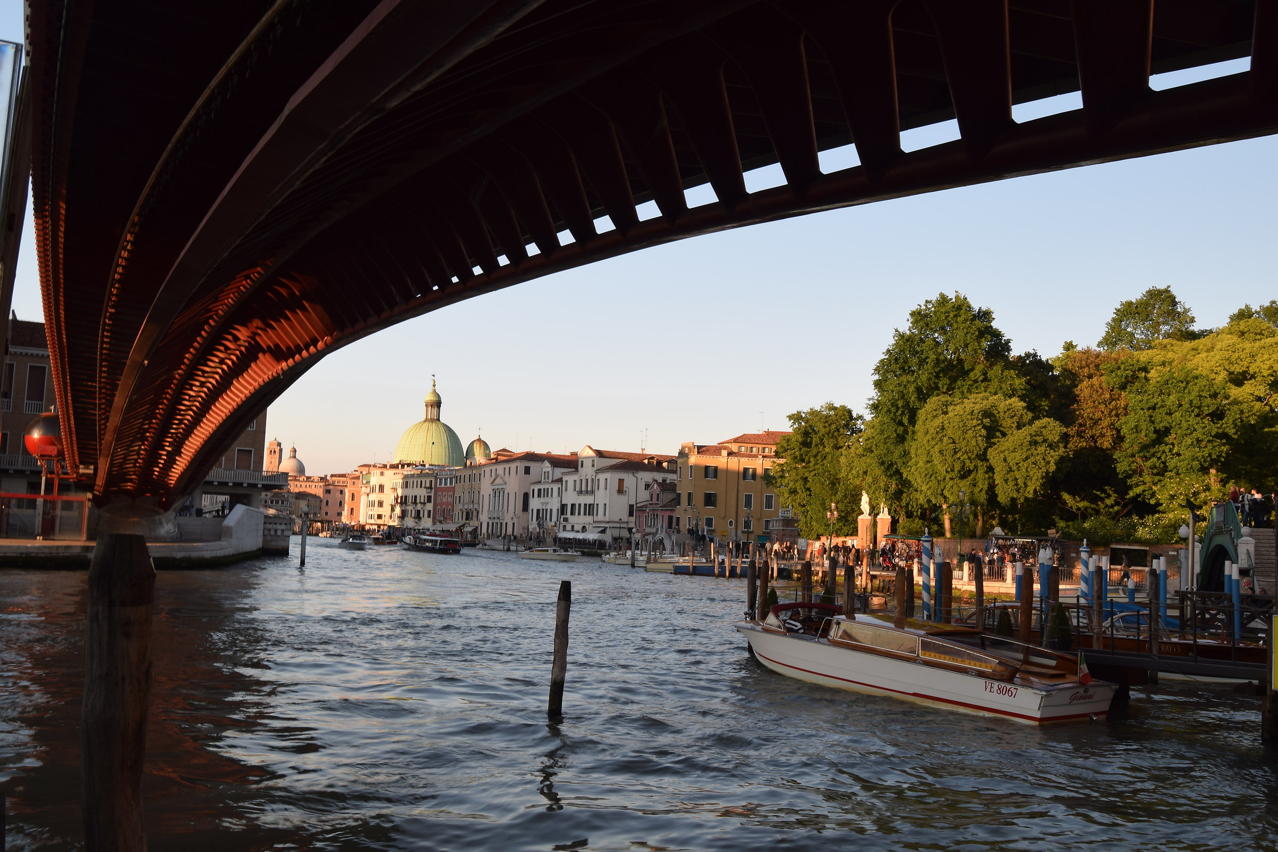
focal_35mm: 33
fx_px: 1171
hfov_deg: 57.2
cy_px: 426
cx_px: 639
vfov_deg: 40.0
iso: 100
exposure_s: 1/20
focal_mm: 22
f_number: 11
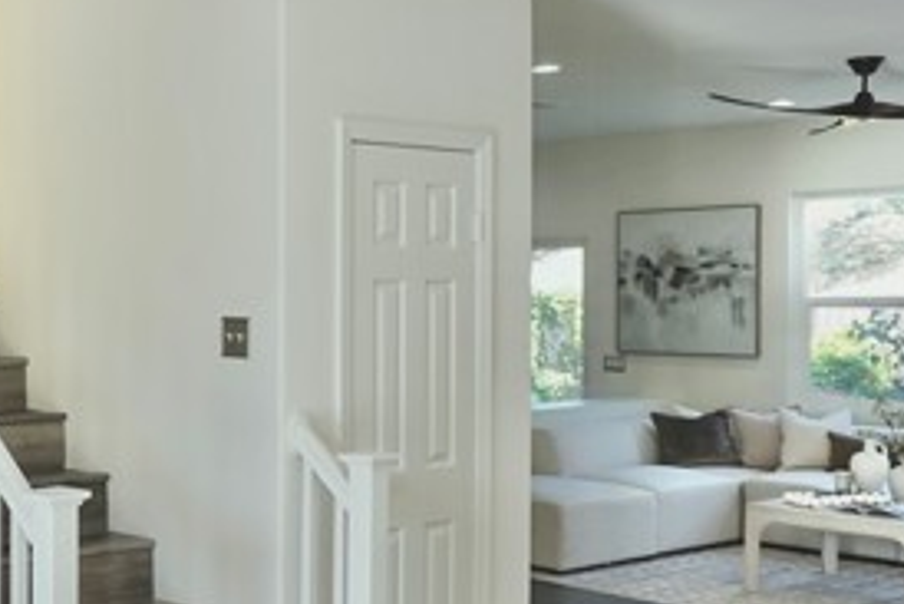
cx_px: -23
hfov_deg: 32.4
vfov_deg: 24.2
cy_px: 312
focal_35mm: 56
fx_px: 1407
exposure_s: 1/160
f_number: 4
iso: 250
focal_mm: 16
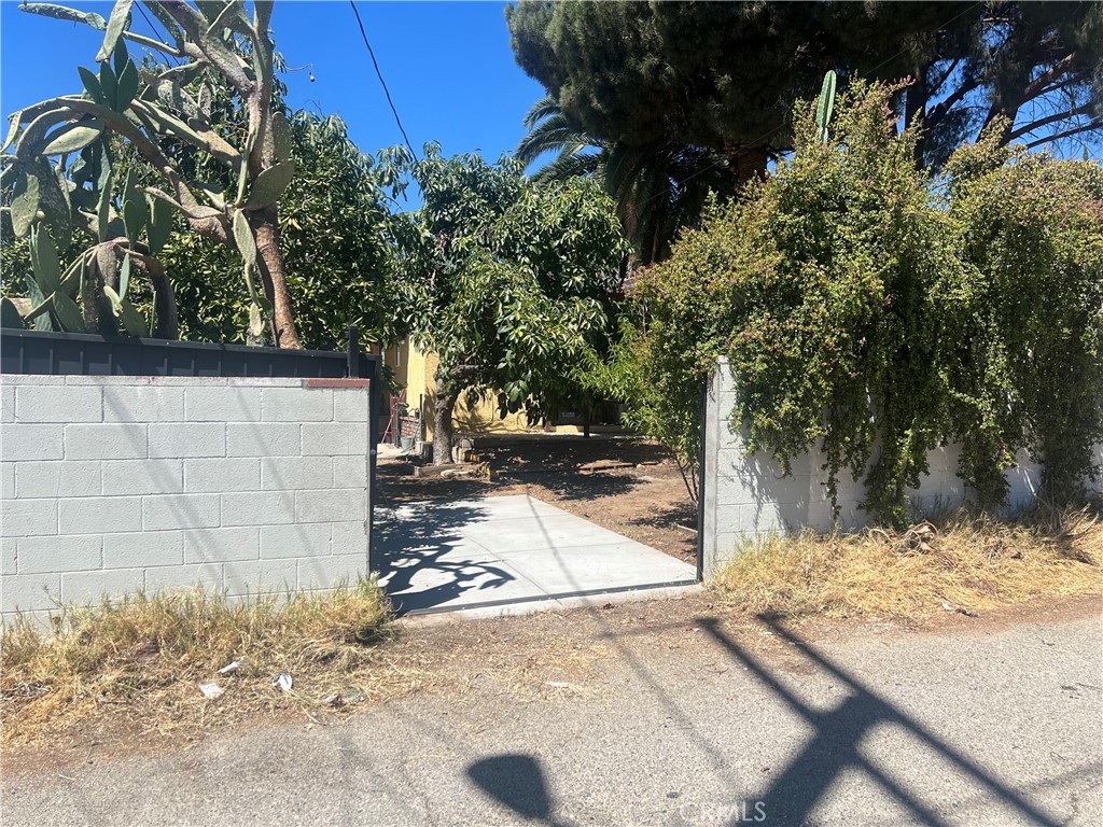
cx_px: 552
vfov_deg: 53.1
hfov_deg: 67.3
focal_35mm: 26
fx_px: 828
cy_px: 414
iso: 50
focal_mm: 5.7
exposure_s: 1/3831
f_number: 1.5
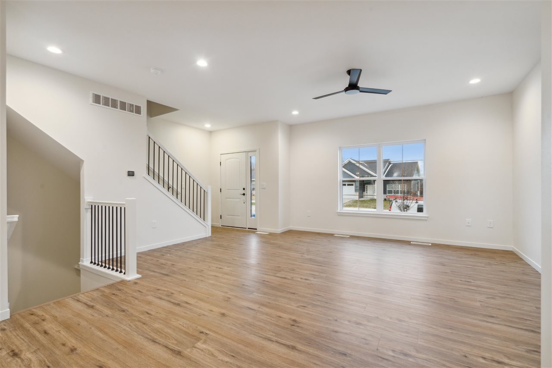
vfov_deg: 73.7
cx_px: 276
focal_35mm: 16
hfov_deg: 96.7
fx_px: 245
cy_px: 184
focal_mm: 16
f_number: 10
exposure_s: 1/10
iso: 640
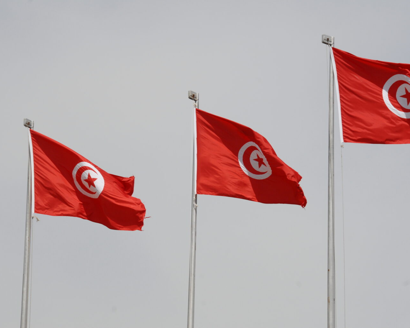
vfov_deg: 9.6
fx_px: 1948
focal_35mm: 161
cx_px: 232
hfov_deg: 12.0
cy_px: 164
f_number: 13
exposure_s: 1/640
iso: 320
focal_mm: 95
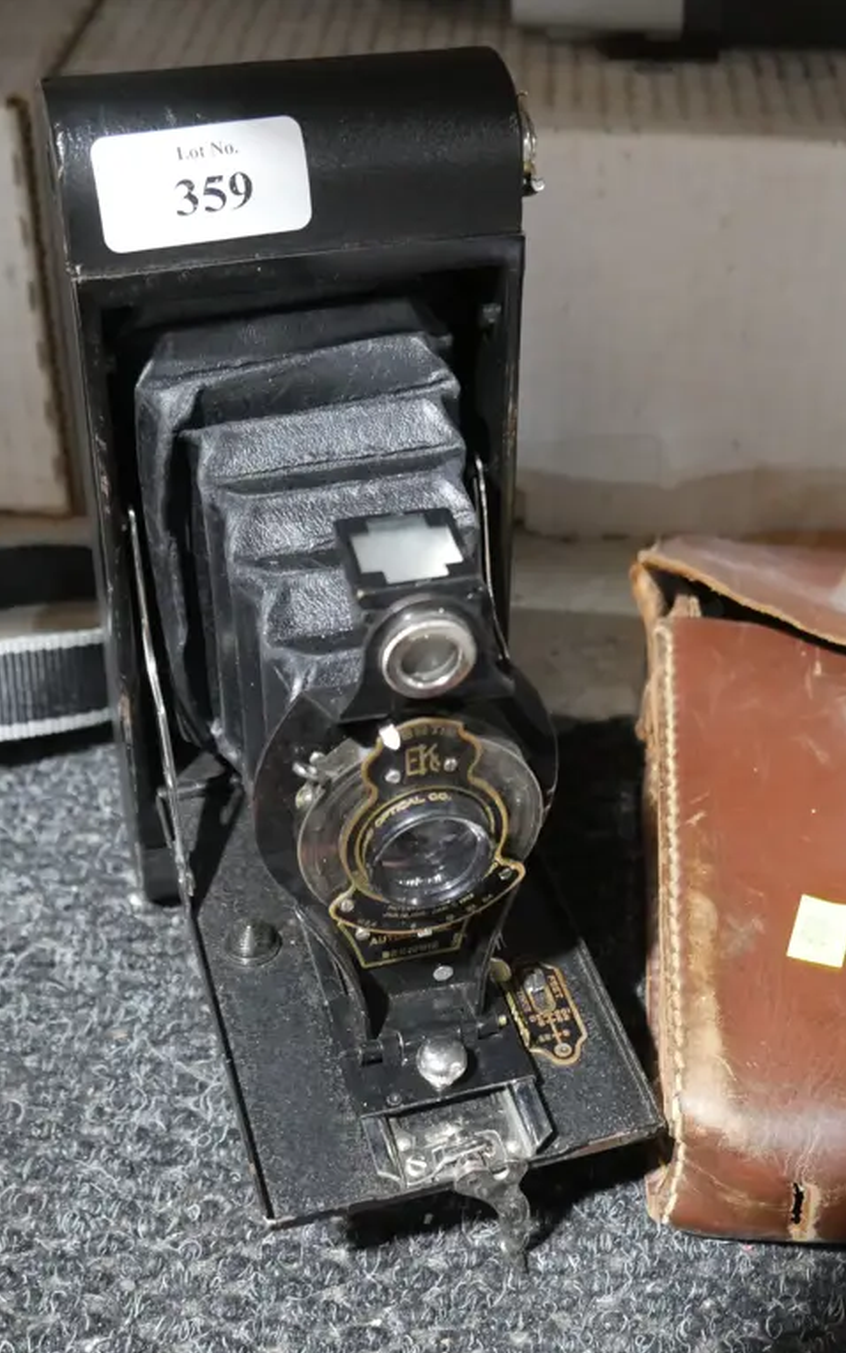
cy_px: 679
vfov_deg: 37.5
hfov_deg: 23.9
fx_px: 1991
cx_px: 566
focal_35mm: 54
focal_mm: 19
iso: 2500
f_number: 4.1
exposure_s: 1/60
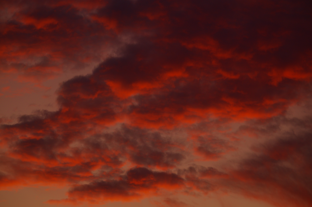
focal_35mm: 172
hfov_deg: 11.9
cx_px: 156
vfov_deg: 7.9
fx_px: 1494
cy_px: 104
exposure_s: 1/90
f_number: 6.7
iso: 400
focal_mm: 115
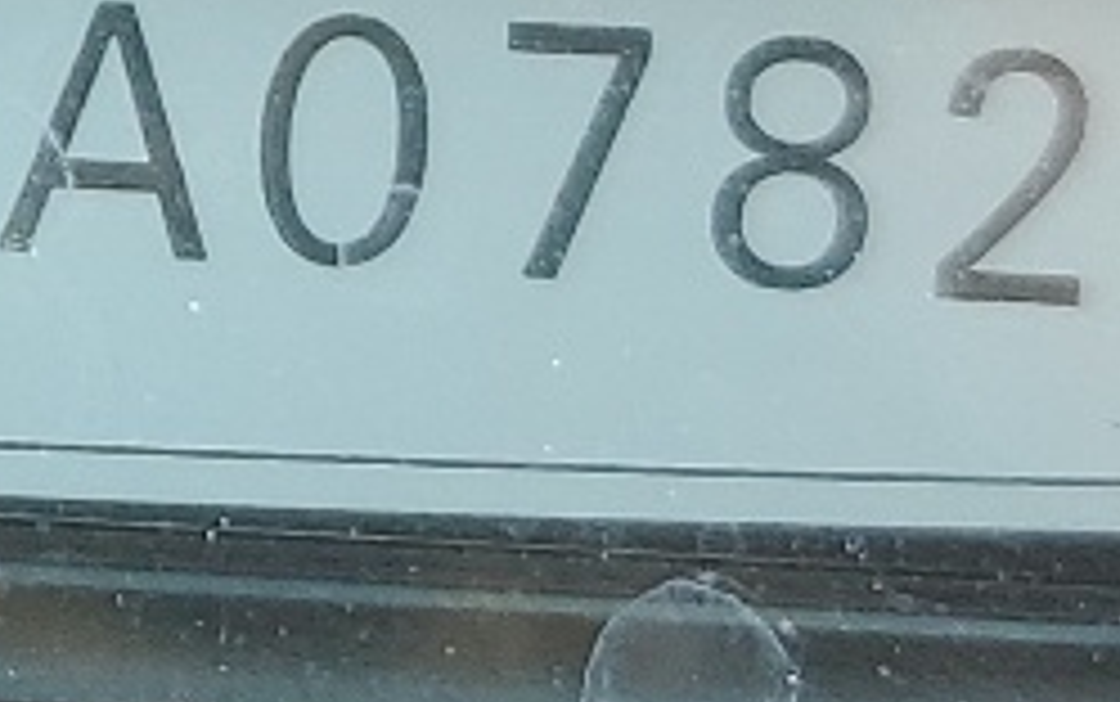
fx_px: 5406
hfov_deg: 11.2
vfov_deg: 7.4
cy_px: 148
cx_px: -715
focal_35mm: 177
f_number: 1.5
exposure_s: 1/200
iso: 50
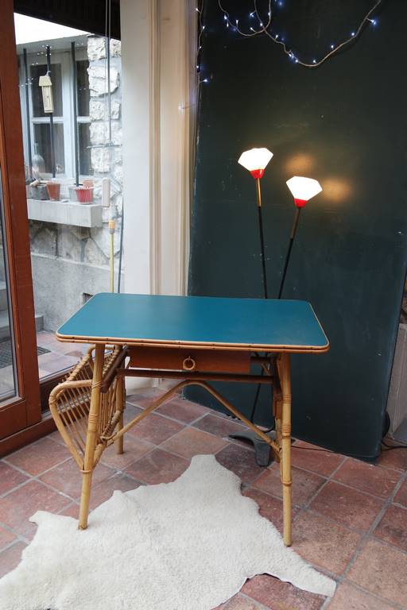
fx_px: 509
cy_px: 305
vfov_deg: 61.9
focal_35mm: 30
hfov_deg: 43.6
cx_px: 204
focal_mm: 20
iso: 200
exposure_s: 1/60
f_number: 3.5
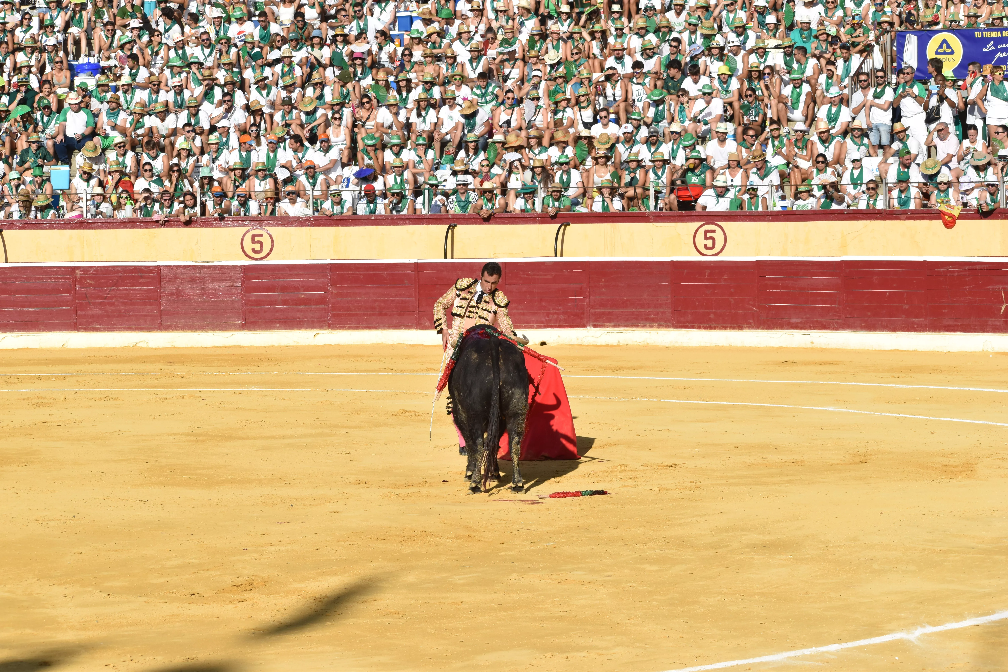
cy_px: 336
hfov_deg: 19.5
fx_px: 2940
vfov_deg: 13.0
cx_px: 504
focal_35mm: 105
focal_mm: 70
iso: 400
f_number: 9
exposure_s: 1/1250
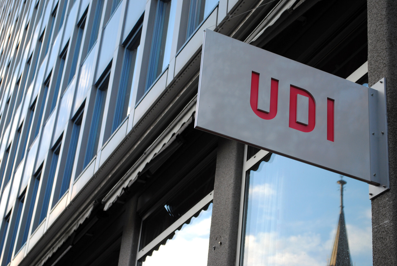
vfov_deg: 19.0
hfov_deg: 28.0
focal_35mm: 72
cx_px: 198
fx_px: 795
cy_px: 133
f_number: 5.3
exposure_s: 1/125
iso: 200
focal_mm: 48
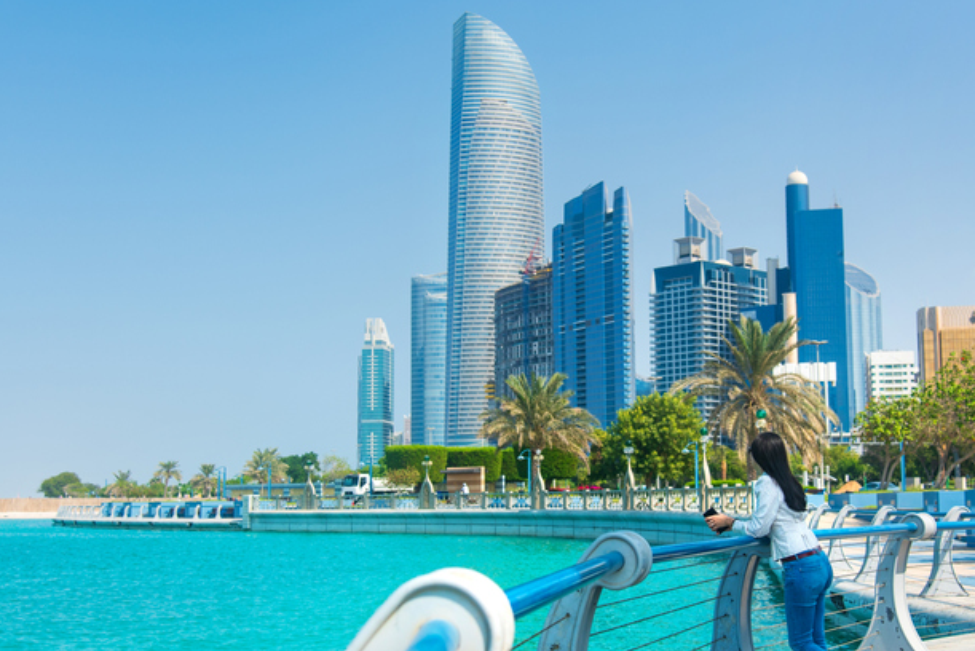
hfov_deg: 43.5
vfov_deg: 29.9
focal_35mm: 45
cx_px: 543
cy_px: 344
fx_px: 1219
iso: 100
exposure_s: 1/1600
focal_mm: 38
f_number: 4
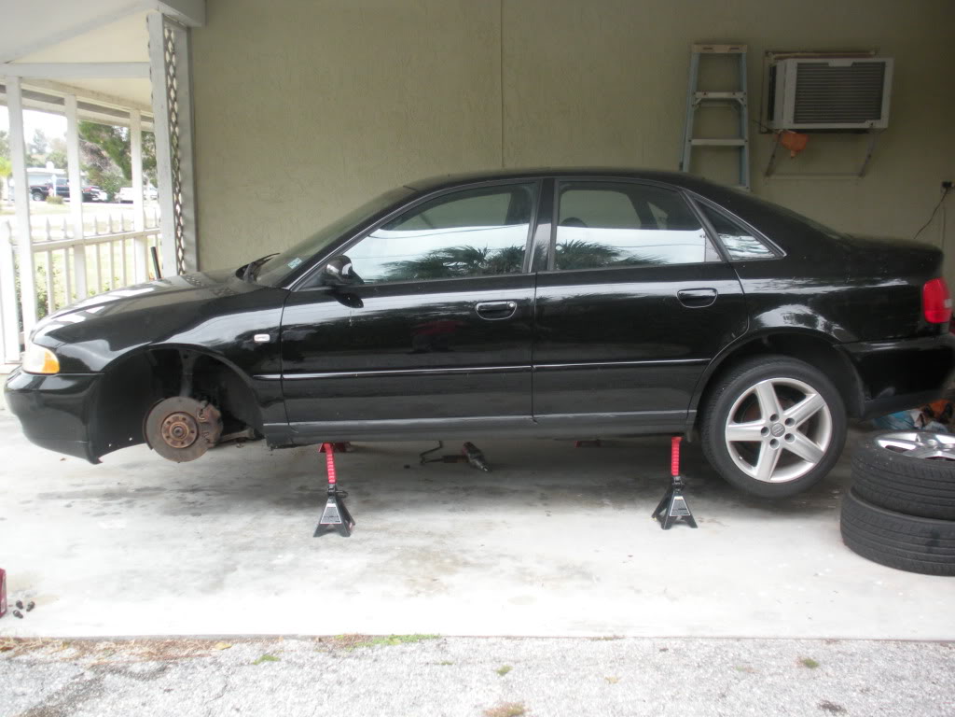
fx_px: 966
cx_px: 478
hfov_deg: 52.6
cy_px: 358
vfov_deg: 40.7
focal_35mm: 35
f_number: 3.5
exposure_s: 1/65
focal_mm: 6.3
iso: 167
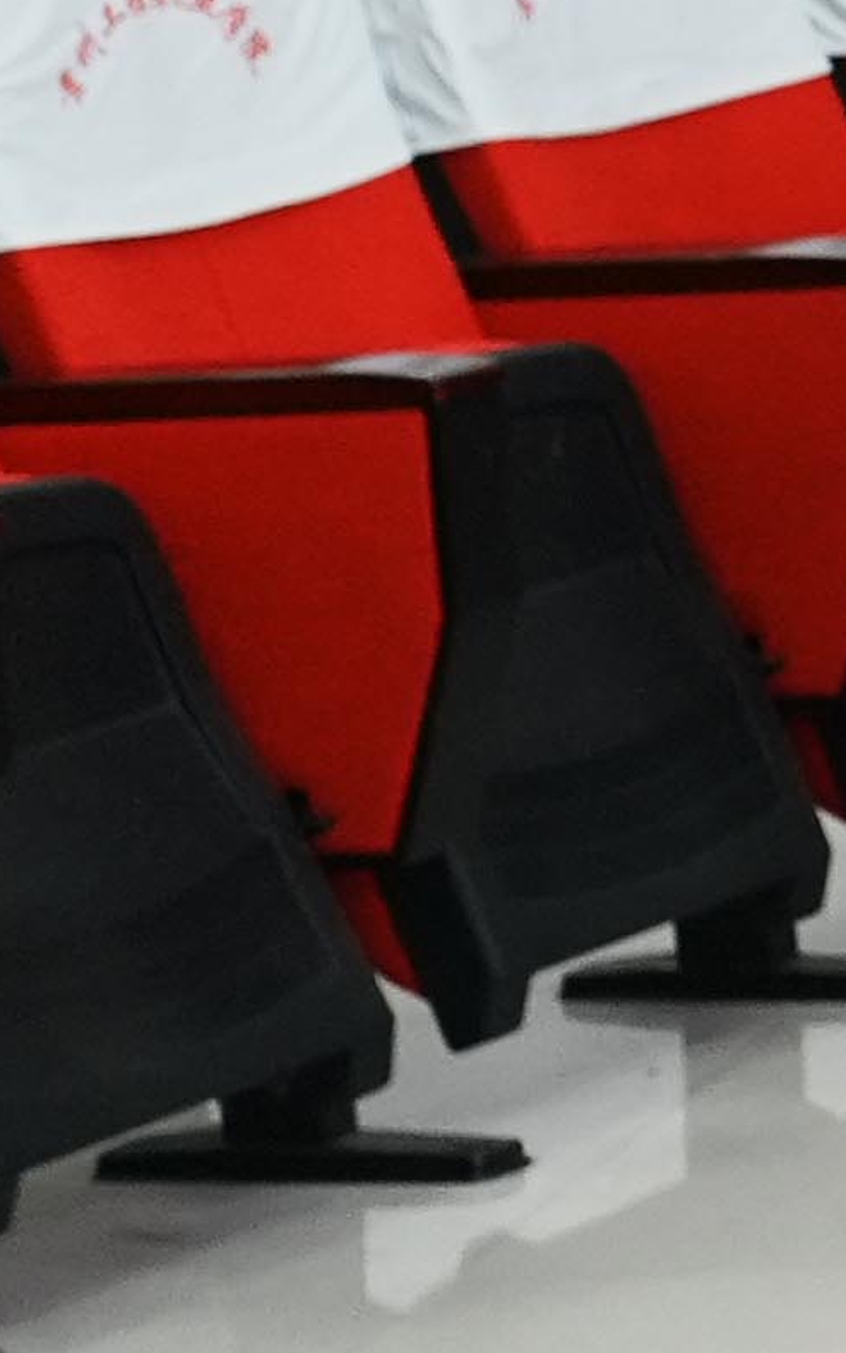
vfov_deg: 9.6
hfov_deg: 4.2
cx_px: 5826
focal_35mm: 217
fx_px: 8002
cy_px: 43
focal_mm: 24
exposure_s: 1/100
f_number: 4
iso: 1600
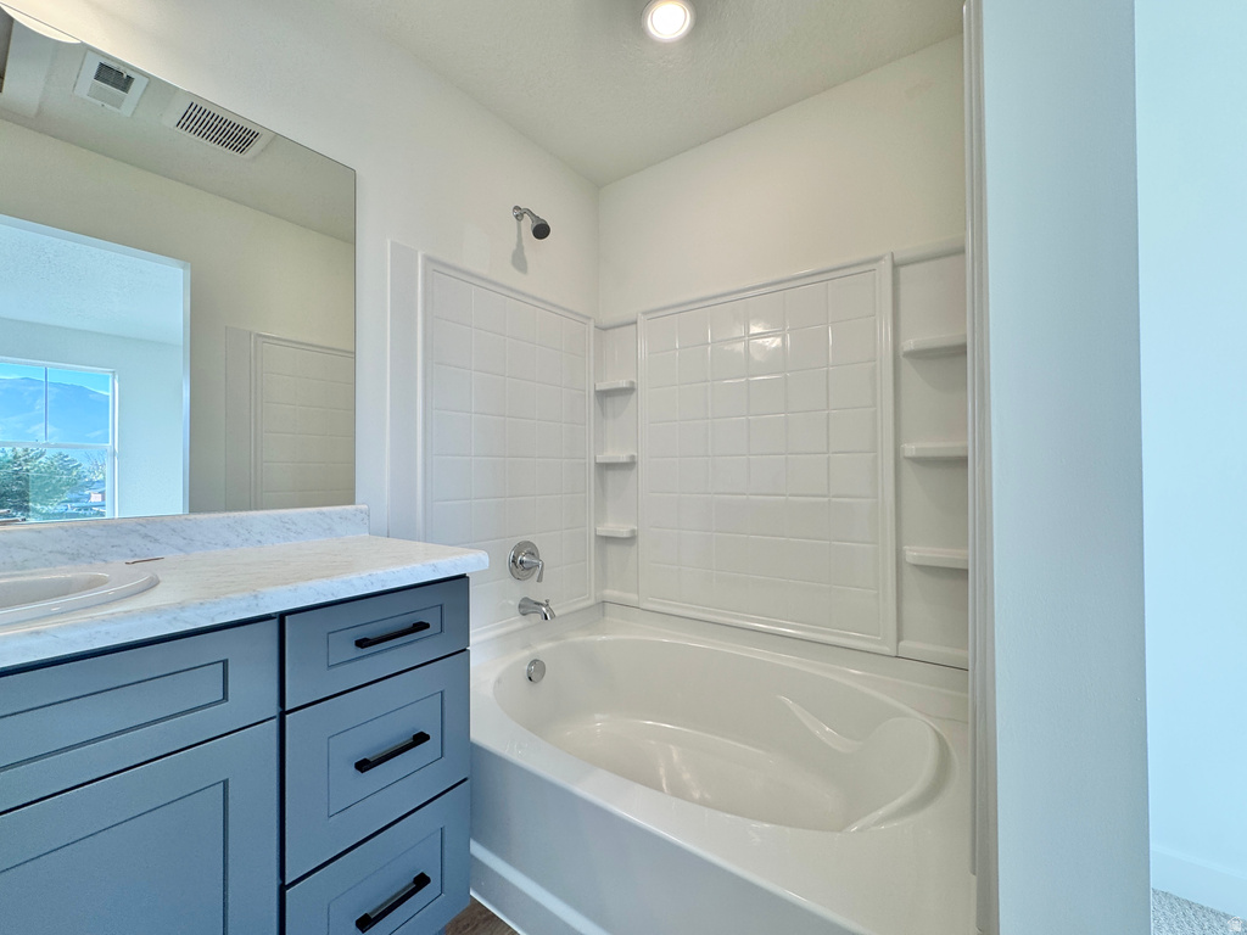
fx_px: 504
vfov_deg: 85.7
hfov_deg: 102.1
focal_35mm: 14
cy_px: 468
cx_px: 624
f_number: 2.2
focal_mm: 2.22
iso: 50
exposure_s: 1/120
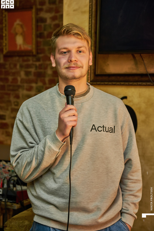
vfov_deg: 26.7
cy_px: 115
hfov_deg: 17.9
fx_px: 489
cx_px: 77
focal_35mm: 76
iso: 800
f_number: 2.8
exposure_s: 1/125
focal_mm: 50
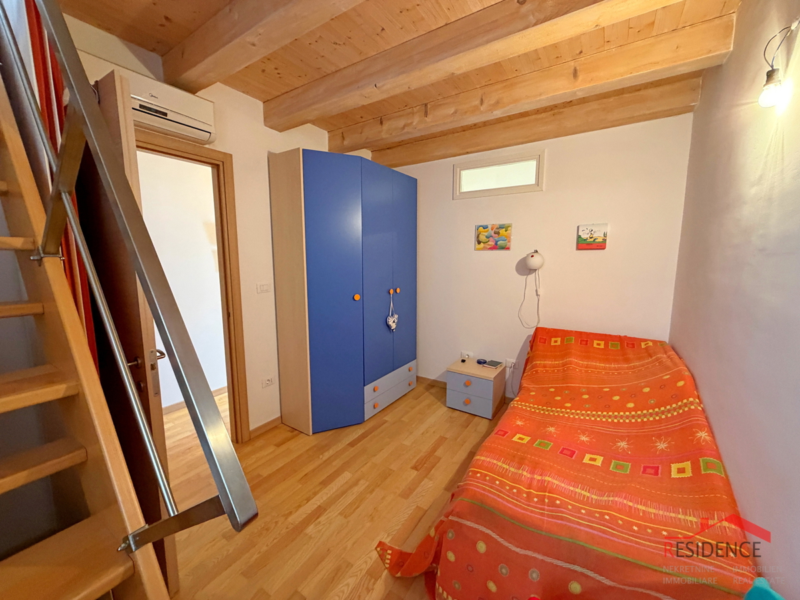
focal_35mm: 14
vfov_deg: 85.7
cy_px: 300
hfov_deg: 102.1
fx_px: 324
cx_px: 400
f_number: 2.2
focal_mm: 2.22
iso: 400
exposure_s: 1/50
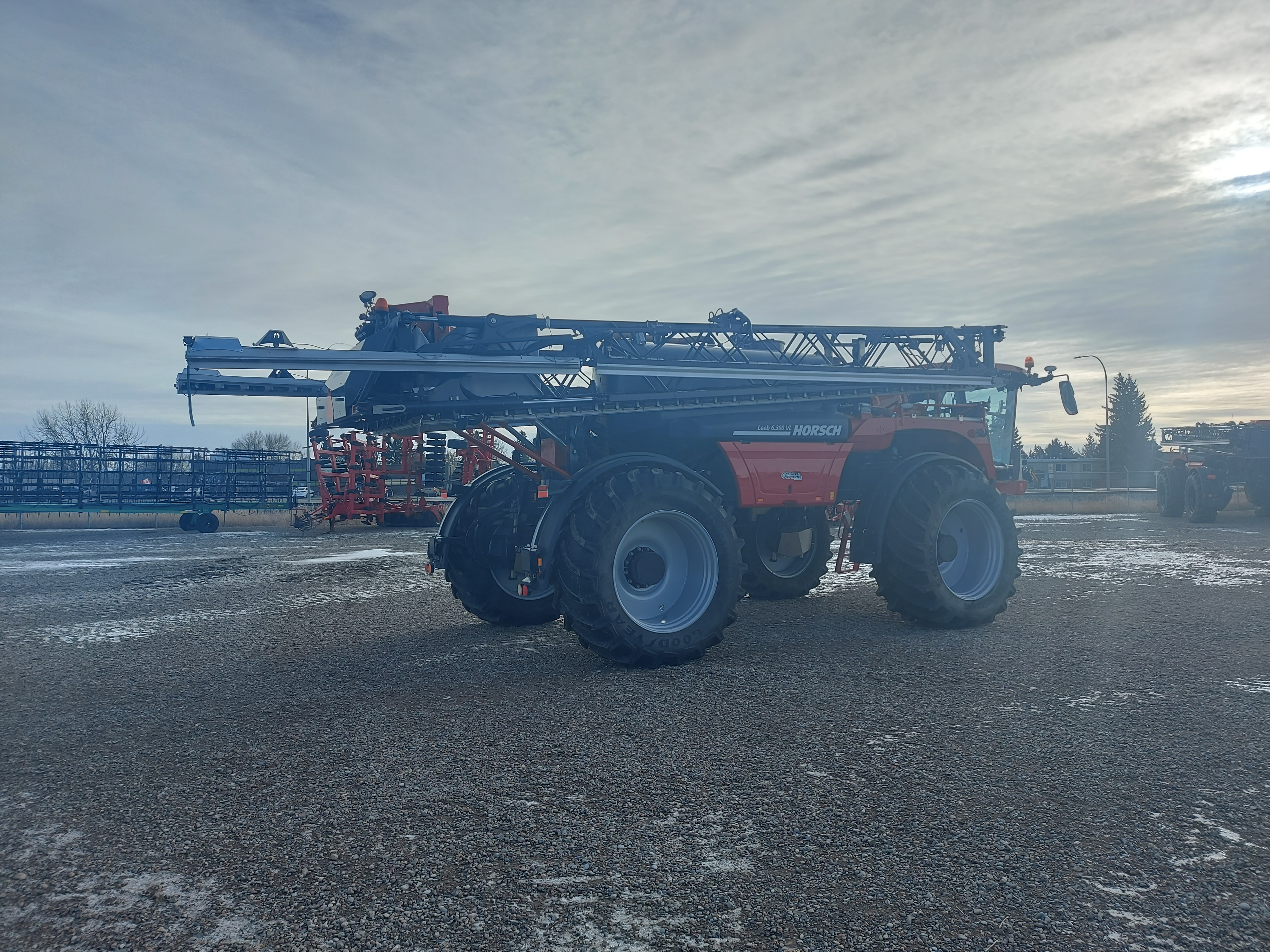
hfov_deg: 71.6
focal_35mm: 24
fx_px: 881
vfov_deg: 56.8
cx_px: 635
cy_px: 476
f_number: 1.8
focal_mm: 5.23
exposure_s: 1/799
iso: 32
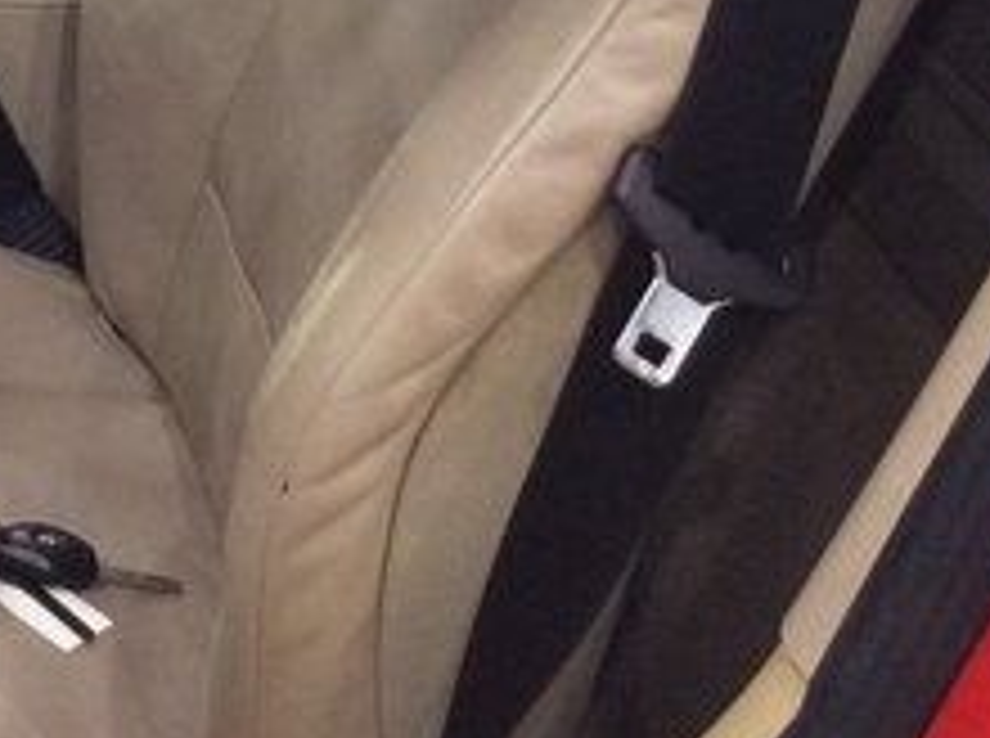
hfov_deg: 19.4
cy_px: -189
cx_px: -310
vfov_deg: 15.2
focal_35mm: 93
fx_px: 2654
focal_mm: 3.3
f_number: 2.4
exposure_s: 1/25
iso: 160
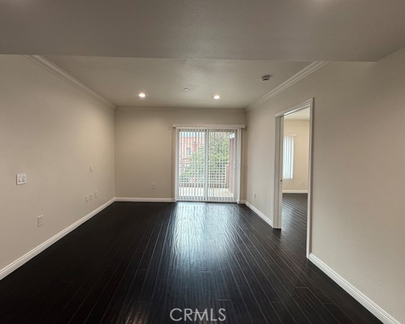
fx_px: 180
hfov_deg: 96.6
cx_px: 185
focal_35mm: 15
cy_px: 158
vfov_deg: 84.0
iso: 125
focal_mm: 2.22
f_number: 2.2
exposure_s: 1/120
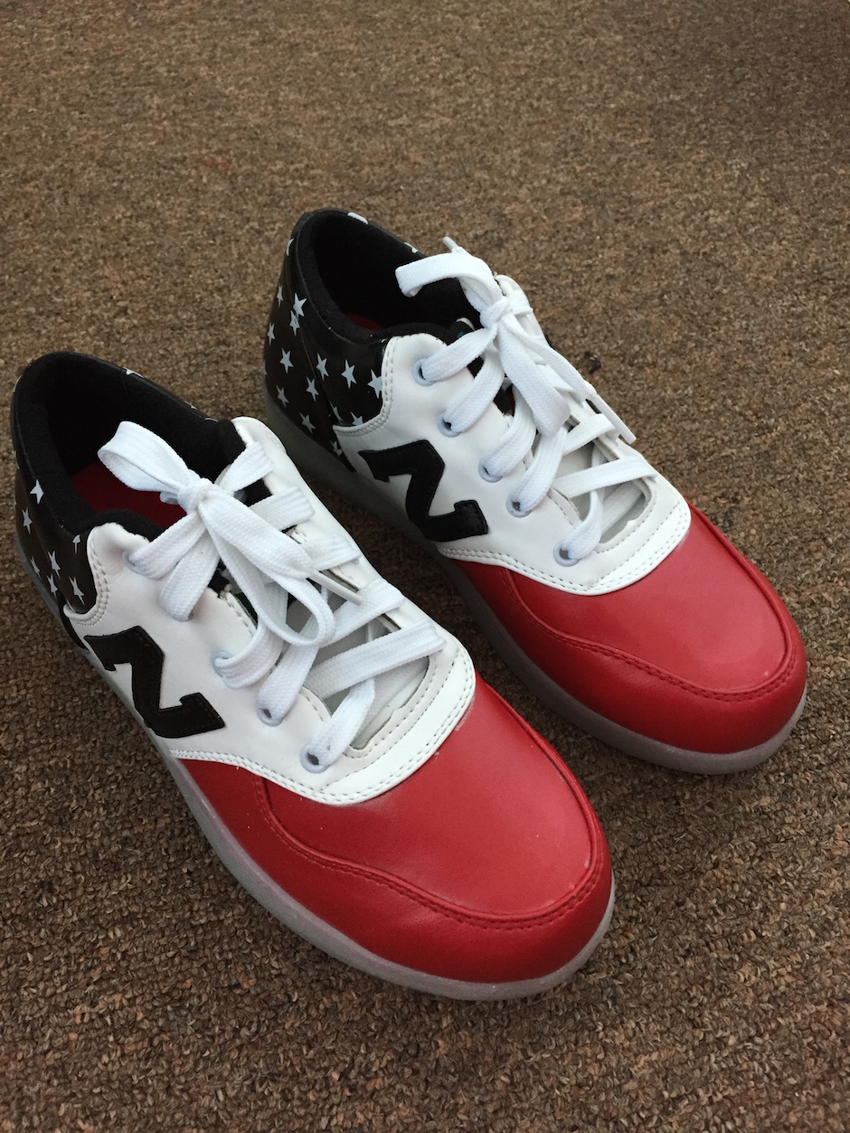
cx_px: 425
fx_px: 949
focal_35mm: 29
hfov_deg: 48.2
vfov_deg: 61.7
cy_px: 566
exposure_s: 1/30
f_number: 2.2
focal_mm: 4.15
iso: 125
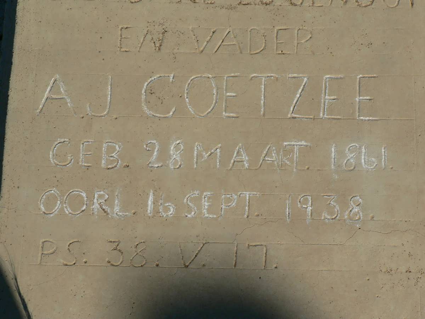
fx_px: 1277
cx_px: 212
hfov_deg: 18.9
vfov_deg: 14.2
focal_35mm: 104
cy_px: 160
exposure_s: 1/800
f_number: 5.6
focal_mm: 17.3
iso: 100
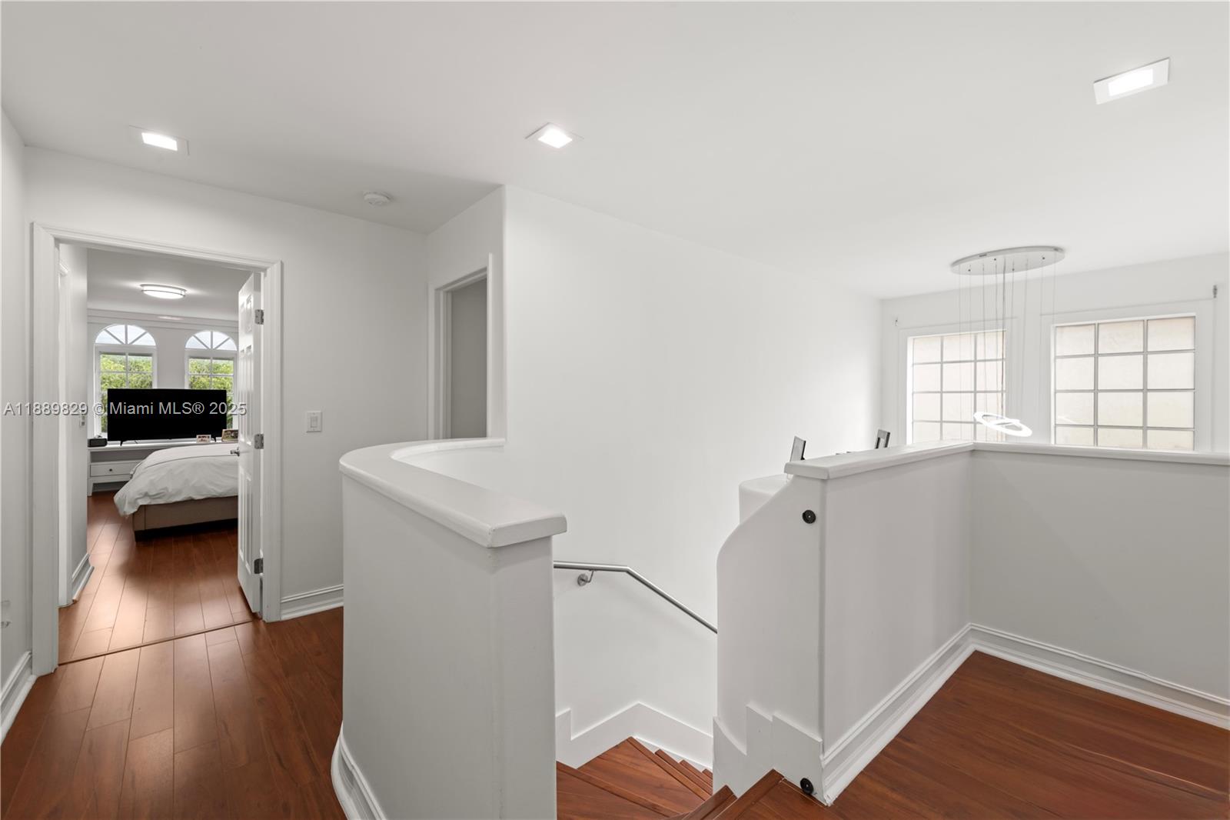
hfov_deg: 100.4
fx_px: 512
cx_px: 615
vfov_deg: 77.3
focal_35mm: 15
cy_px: 410
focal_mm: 15
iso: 320
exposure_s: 1/20
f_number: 10
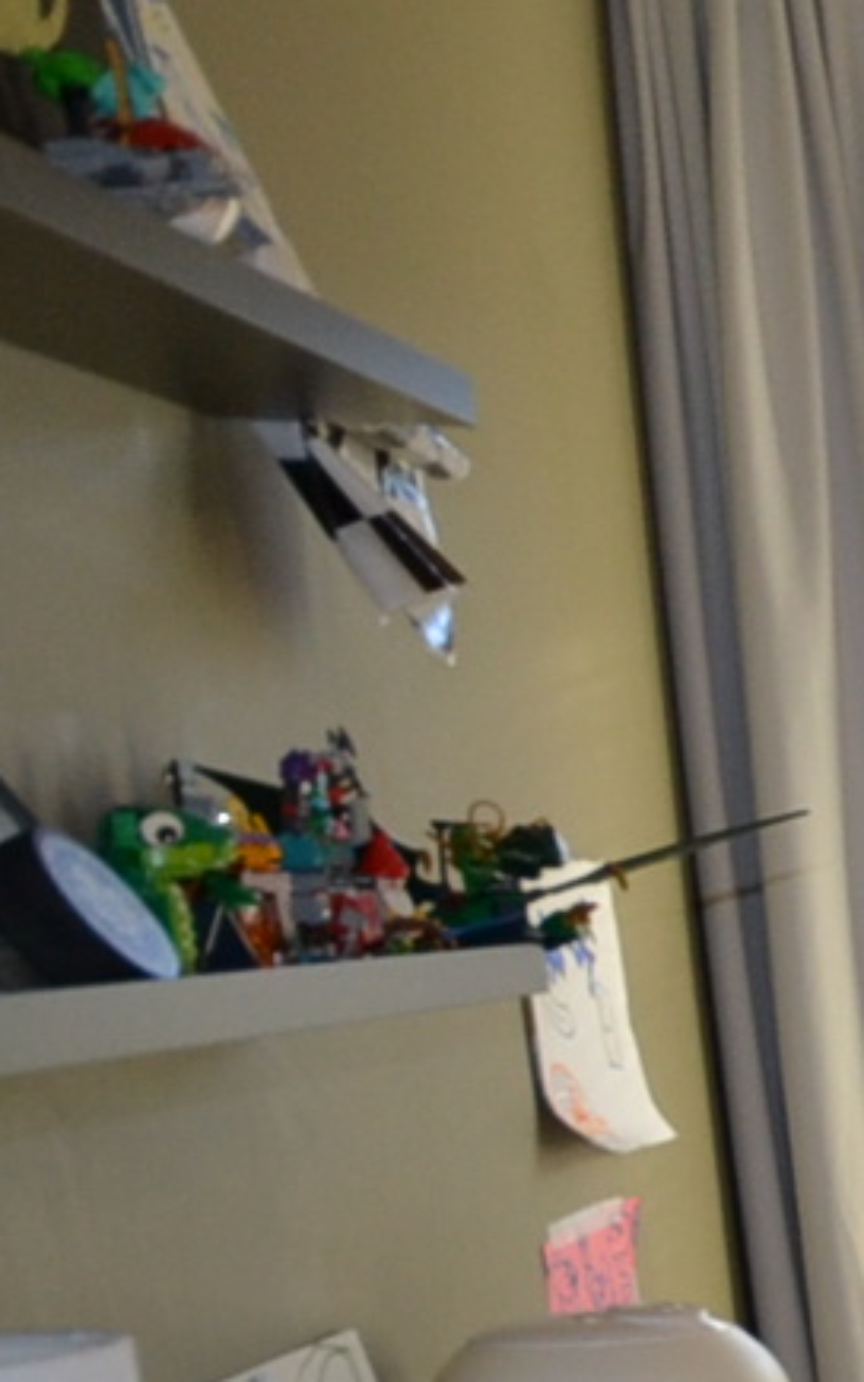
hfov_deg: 8.0
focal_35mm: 81
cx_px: 3551
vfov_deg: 24.1
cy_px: 1465
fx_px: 3051
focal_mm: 10
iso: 400
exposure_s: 1/100
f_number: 5
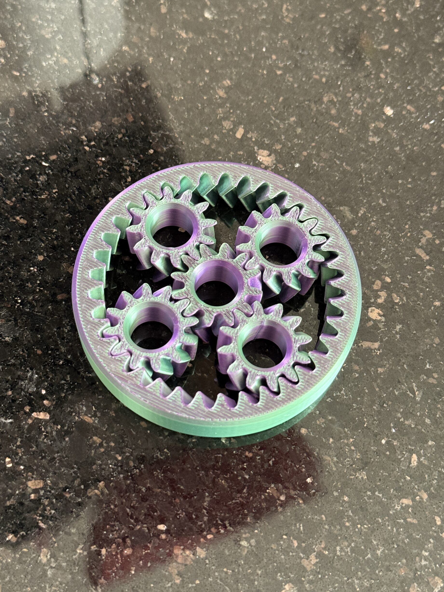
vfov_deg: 38.2
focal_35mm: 50
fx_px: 855
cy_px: 296
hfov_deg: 29.1
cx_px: 216
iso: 250
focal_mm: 6.76
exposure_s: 1/49
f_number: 1.78
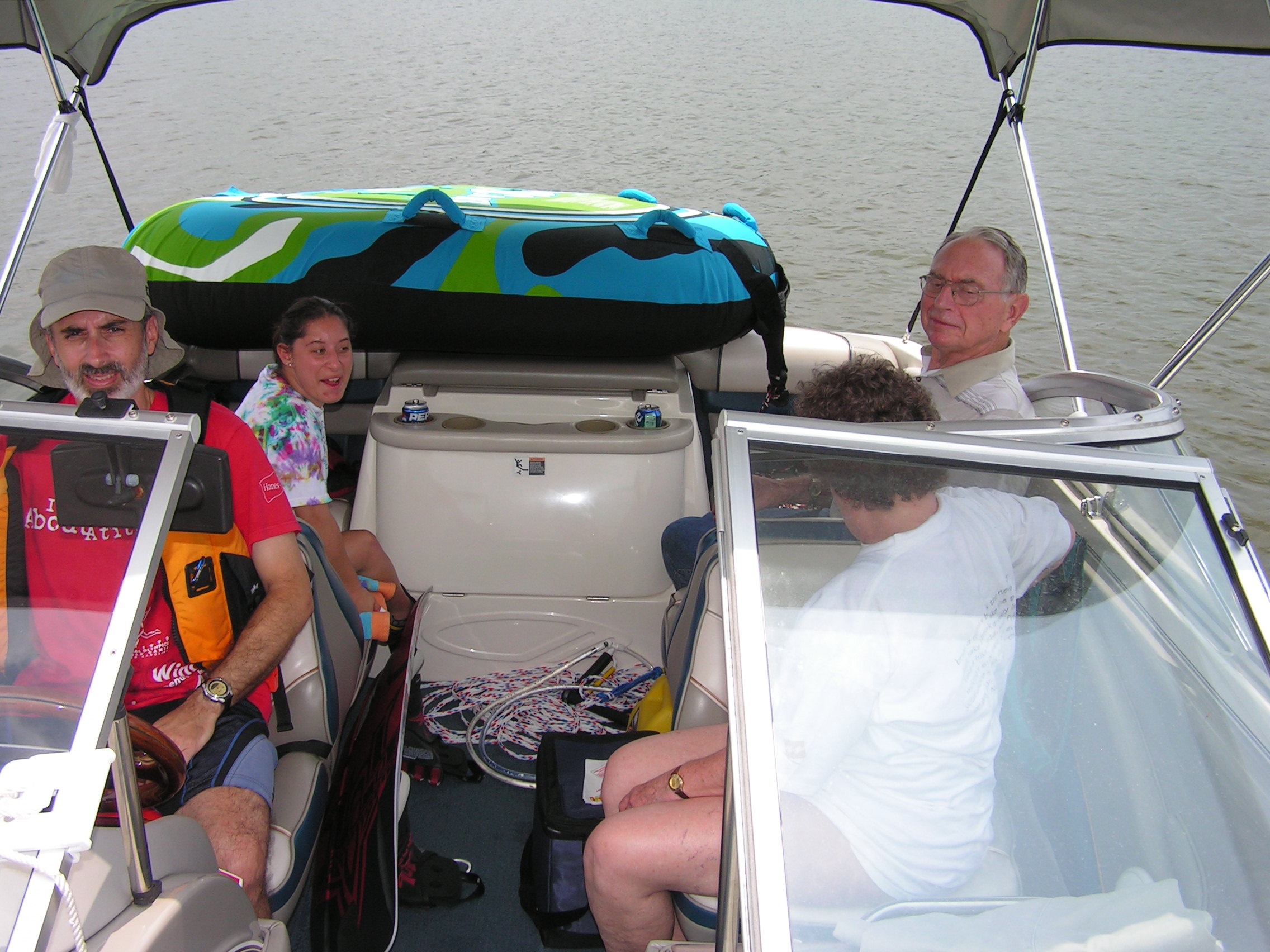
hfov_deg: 49.0
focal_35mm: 38
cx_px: 635
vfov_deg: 37.7
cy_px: 476
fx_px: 1394
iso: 50
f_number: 3.2
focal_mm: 6.3
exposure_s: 1/800
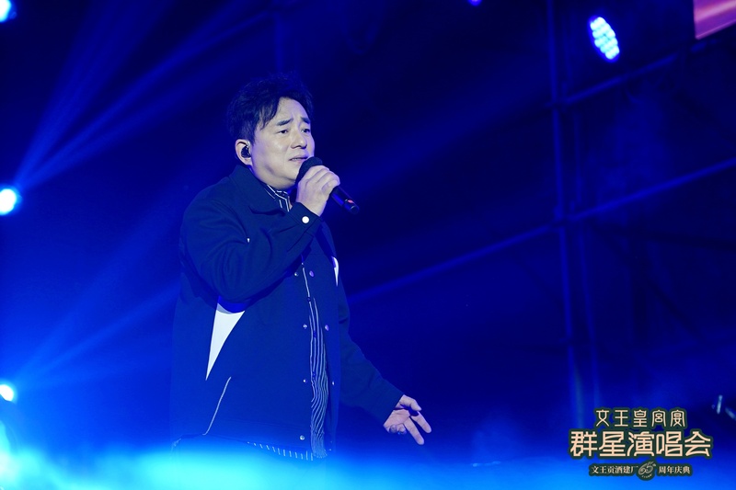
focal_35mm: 165
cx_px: 368
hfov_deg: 12.5
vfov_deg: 8.3
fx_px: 3372
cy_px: 245
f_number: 4
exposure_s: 1/200
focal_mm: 165
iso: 500
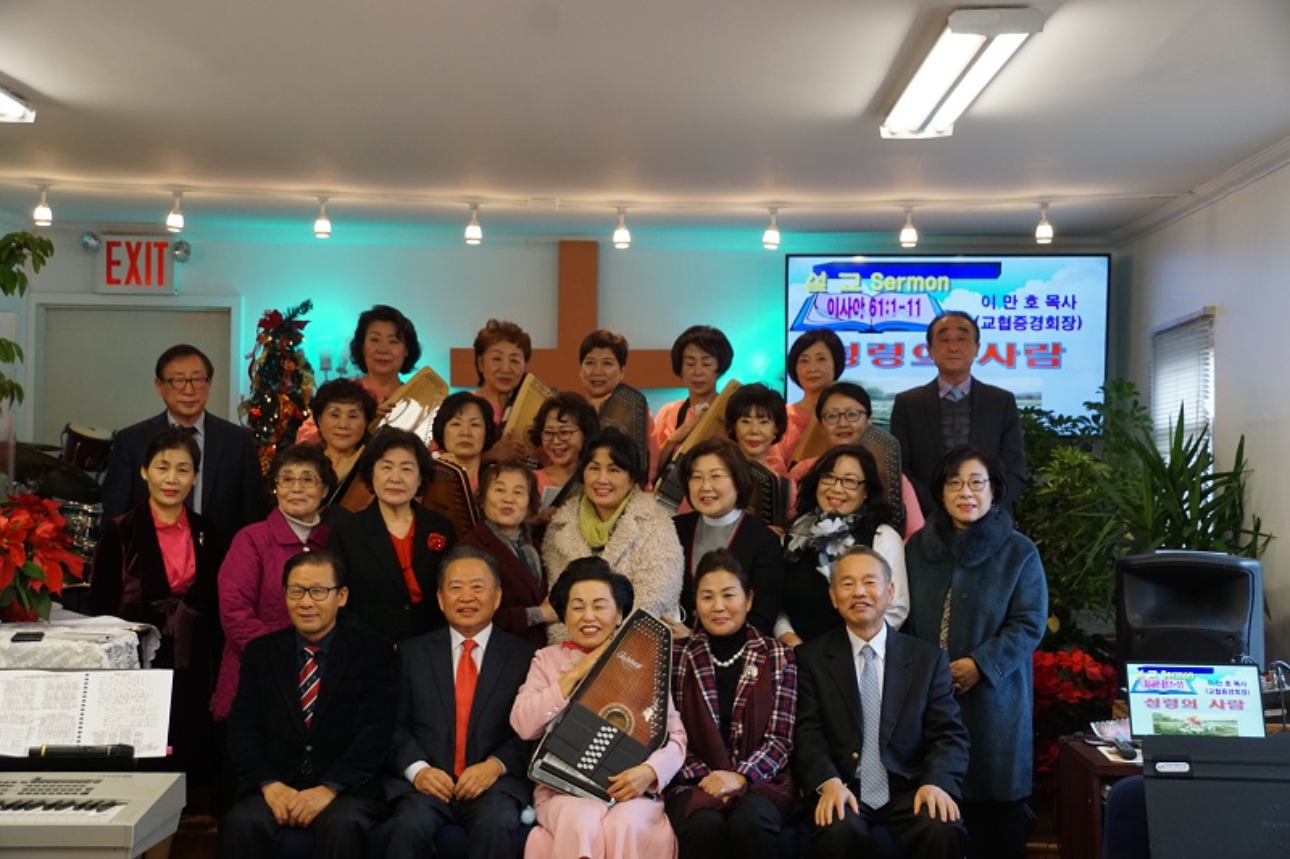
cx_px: 645
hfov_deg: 43.6
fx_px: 1612
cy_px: 430
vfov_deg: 29.9
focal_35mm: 45
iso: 1000
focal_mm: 30
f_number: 6.3
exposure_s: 1/60
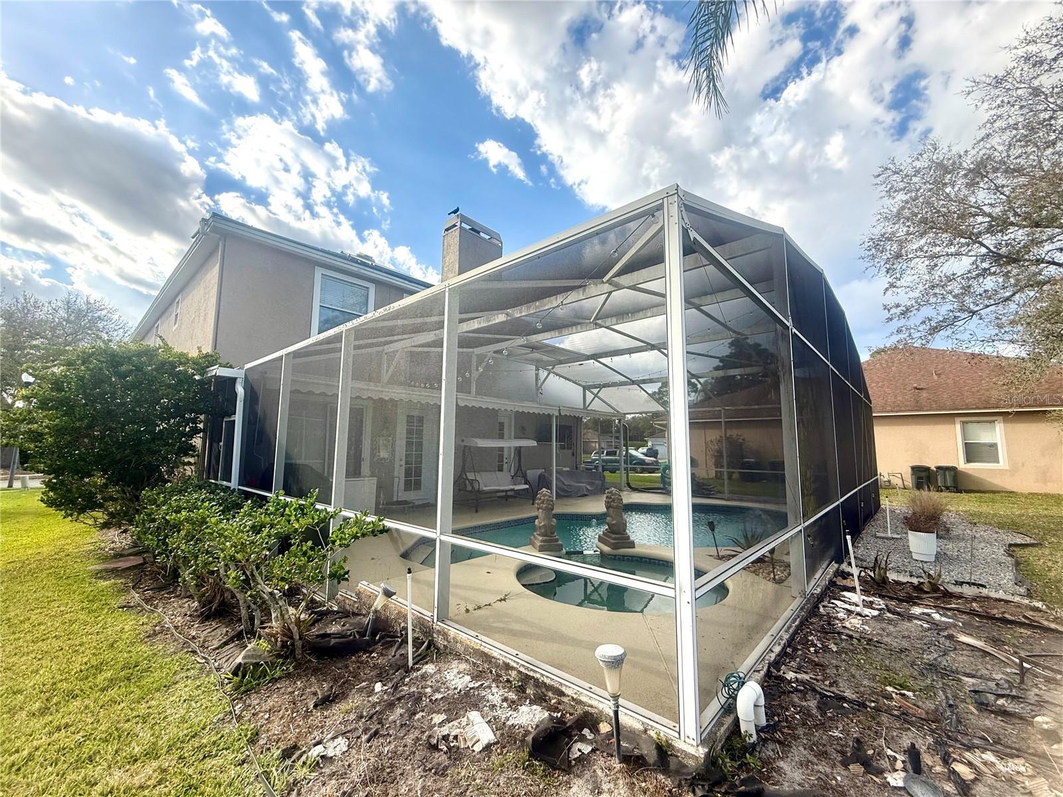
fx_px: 430
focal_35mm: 14
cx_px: 532
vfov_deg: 85.7
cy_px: 398
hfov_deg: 102.1
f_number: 2.2
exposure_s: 1/590
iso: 64
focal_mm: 2.22
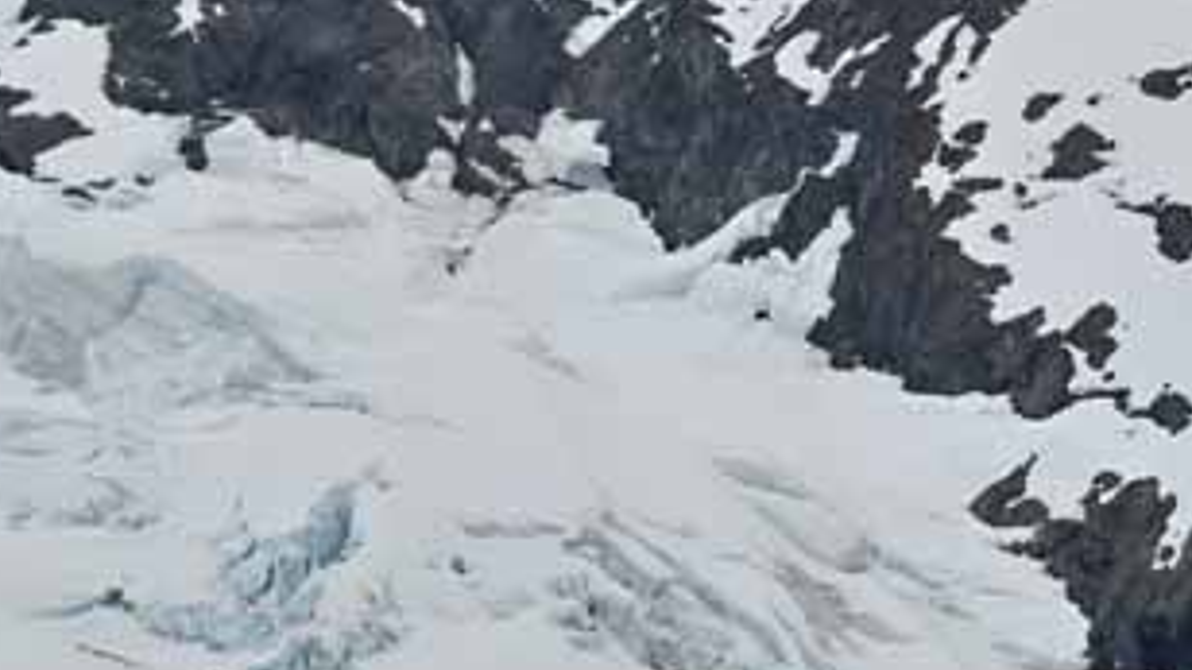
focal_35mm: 327
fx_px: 10332
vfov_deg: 3.7
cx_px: 743
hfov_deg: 6.6
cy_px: 519
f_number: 5
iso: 100
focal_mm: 120
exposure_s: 1/1600
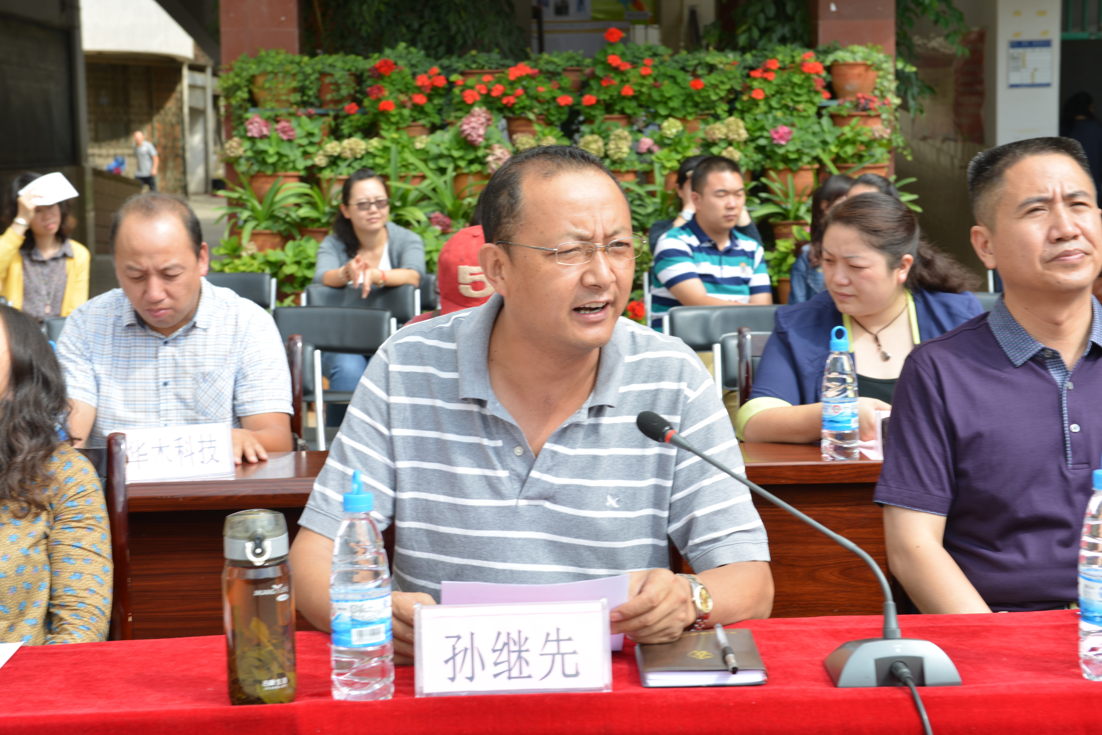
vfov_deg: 19.5
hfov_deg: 28.8
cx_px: 551
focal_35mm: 70
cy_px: 368
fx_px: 2143
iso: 100
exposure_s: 1/40
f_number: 11
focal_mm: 70
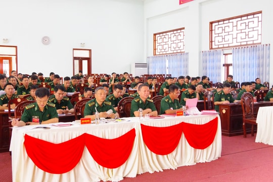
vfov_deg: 36.9
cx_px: 136
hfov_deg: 53.1
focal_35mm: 36
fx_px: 273
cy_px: 91
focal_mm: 24
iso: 6400
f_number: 8
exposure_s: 1/60
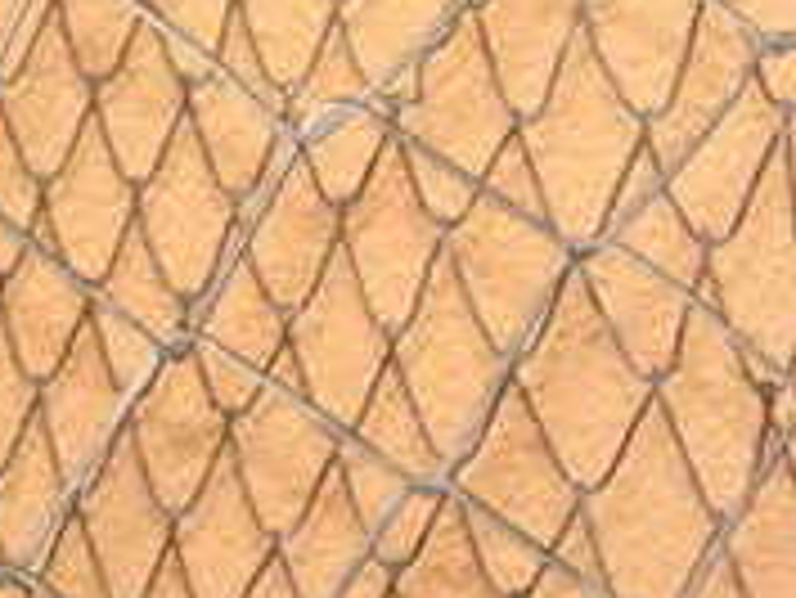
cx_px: -715
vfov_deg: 5.4
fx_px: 6351
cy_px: -207
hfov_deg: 7.0
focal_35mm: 276
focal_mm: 10.2
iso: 160
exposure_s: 1/60
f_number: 3.9
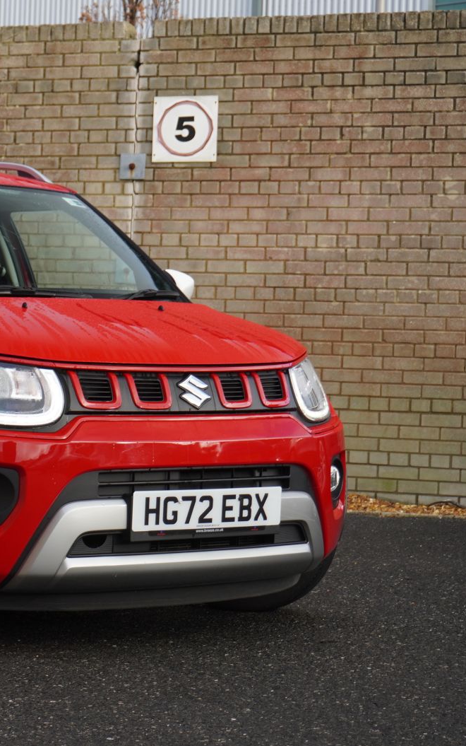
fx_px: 1787
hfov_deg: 14.5
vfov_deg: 23.5
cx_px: -35
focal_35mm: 88
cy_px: 375
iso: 250
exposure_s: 1/160
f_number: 5.6
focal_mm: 38
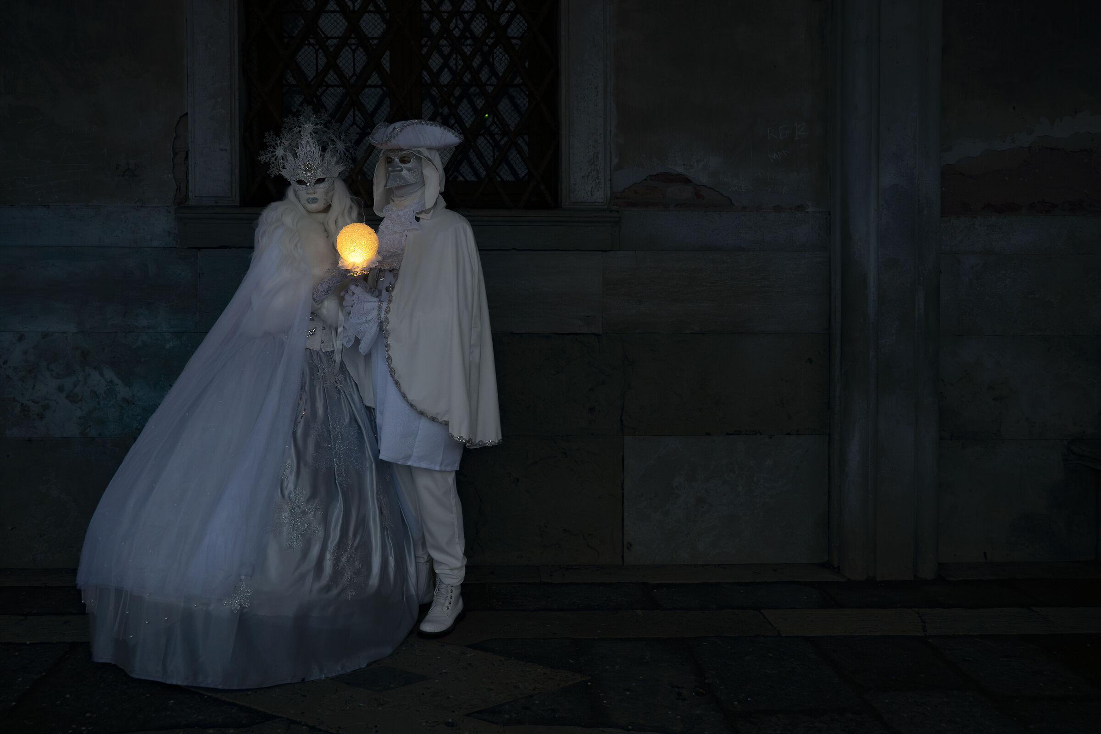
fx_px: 933
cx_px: 550
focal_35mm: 30
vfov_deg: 43.0
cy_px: 367
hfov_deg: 61.1
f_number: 4.5
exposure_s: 1/200
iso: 2000
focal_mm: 30.5
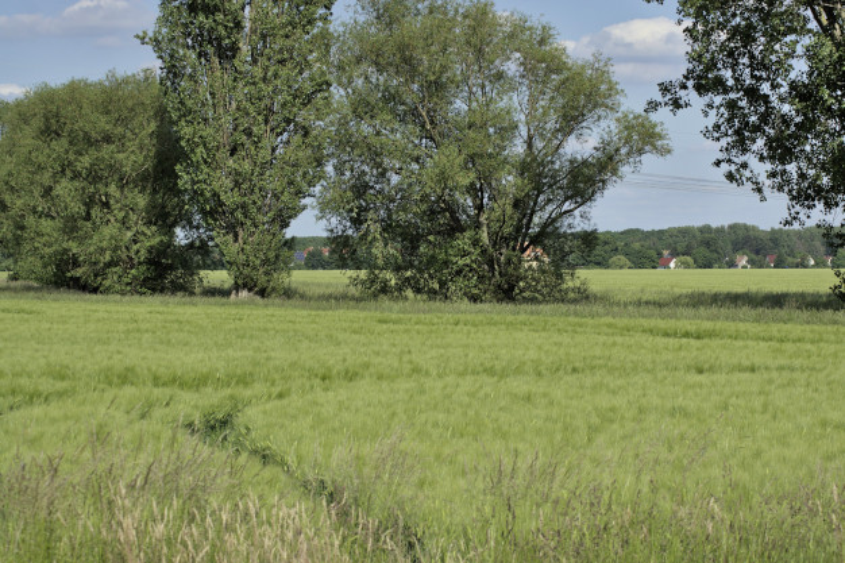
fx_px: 2464
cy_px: 282
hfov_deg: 19.5
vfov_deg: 13.0
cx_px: 422
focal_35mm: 105
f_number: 8
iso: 200
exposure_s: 1/160
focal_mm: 70
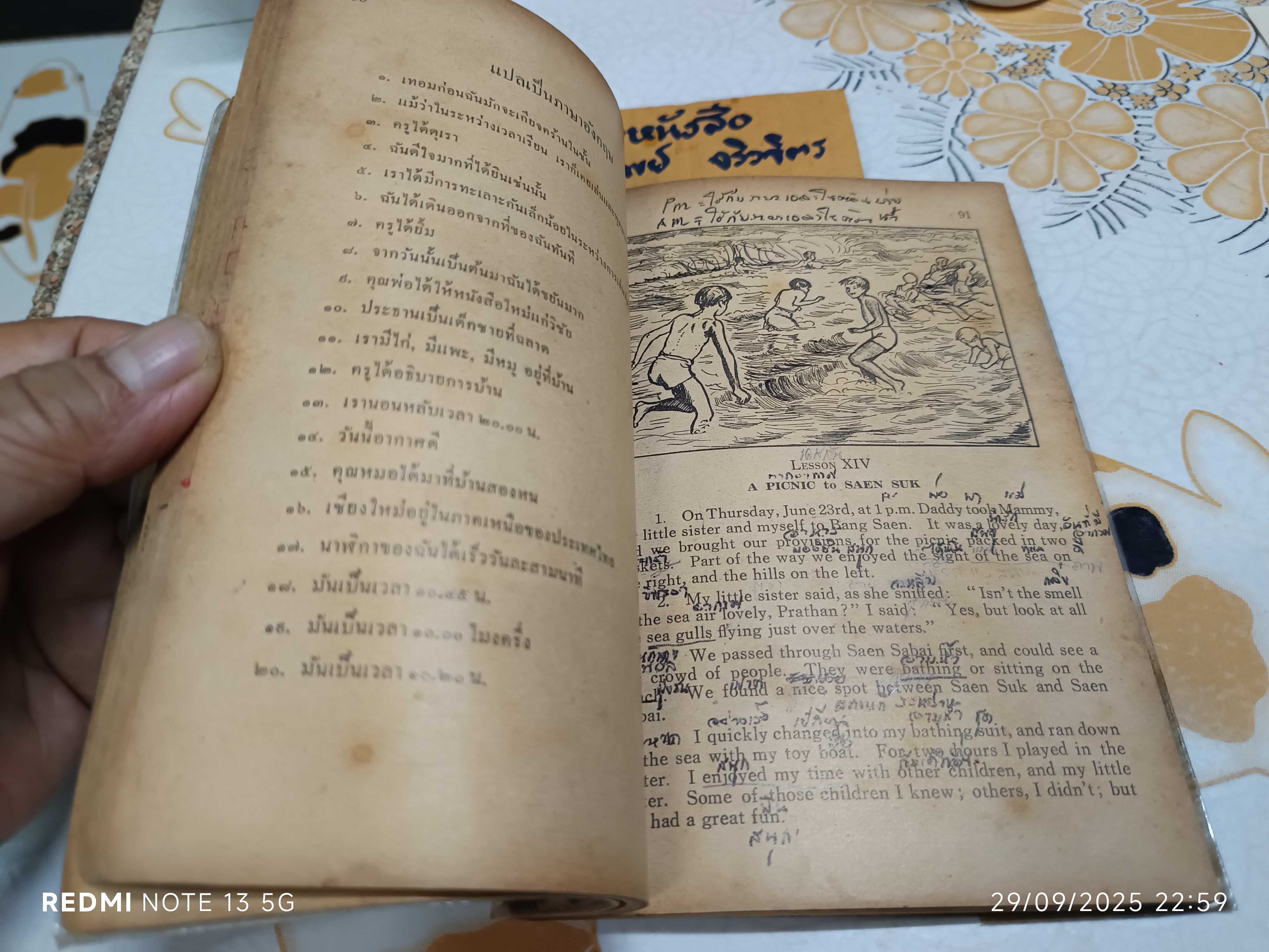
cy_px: 476
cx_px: 634
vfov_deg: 56.8
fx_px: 880
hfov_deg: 71.6
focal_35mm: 24
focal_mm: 5.31
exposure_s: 1/33.3
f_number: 1.7
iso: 1095
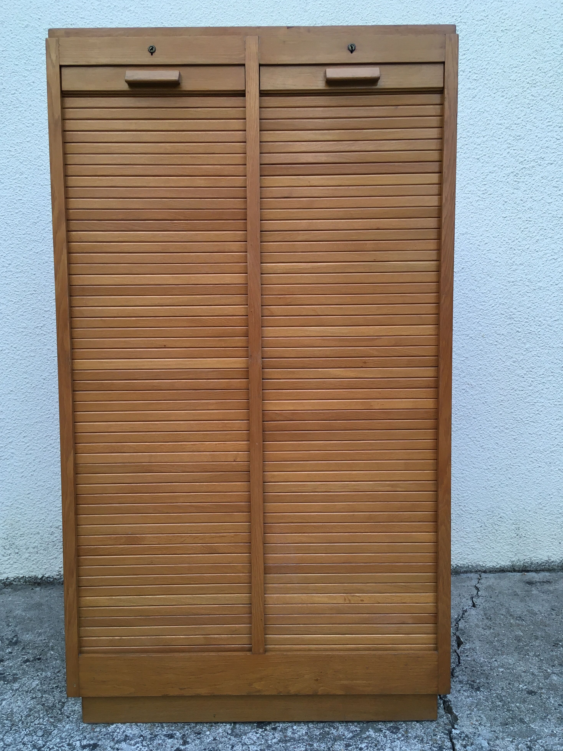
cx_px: 272
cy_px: 377
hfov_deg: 46.8
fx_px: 651
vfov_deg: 60.0
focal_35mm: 30
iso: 25
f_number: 2.2
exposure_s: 1/33
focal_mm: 4.15
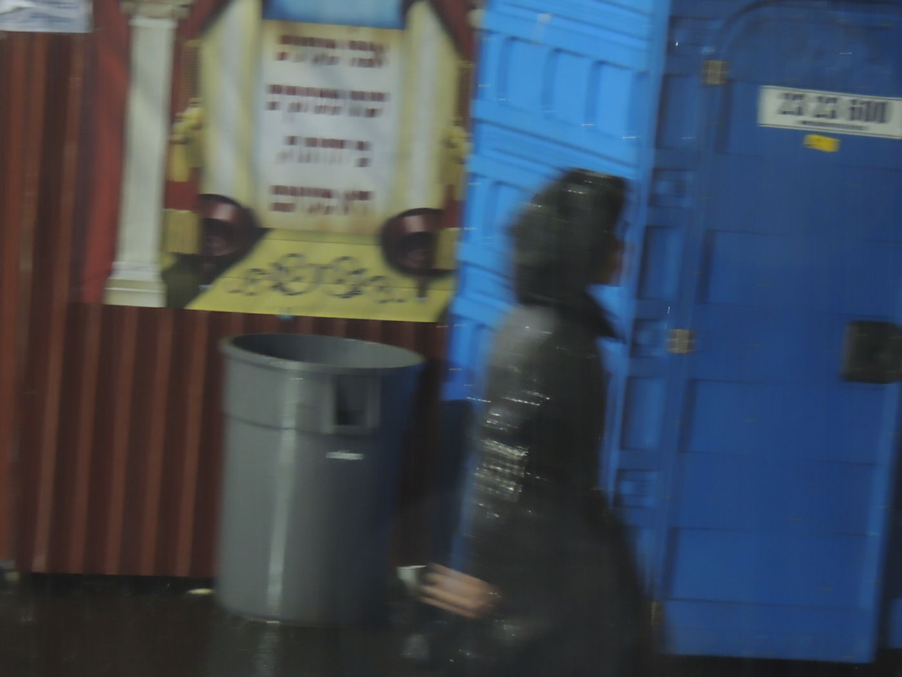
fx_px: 5211
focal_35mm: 200
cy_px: 338
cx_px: 451
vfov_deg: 7.4
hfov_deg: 9.9
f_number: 4.6
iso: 800
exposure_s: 1/20
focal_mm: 35.6
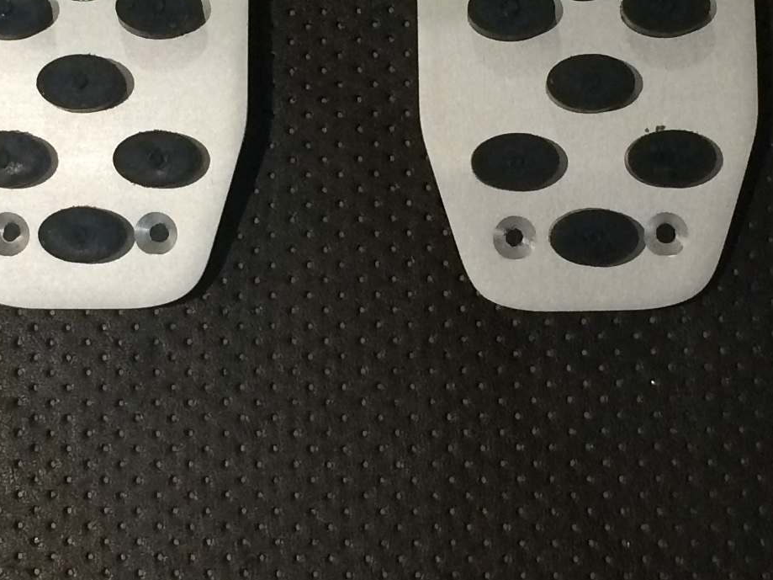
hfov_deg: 19.1
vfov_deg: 14.3
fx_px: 2300
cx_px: 314
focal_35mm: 103
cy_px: 202
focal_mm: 4.15
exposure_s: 1/33
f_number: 2.2
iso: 200
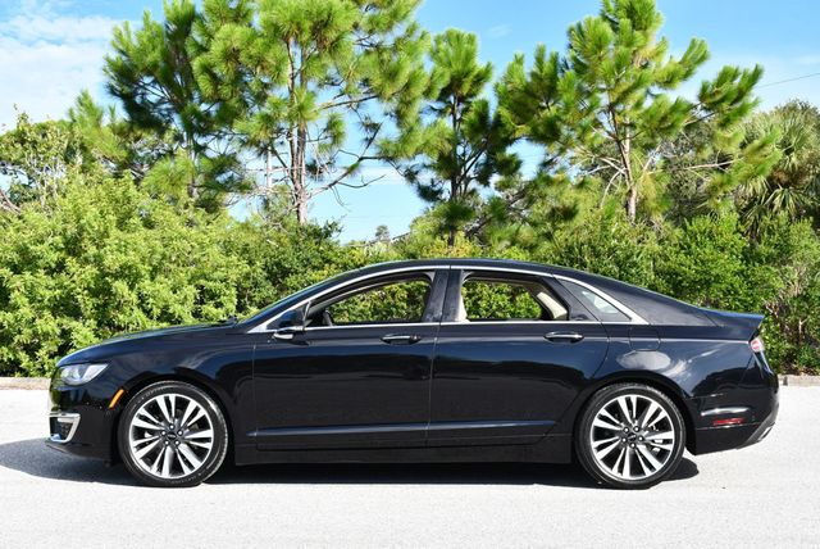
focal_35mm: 52
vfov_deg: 26.0
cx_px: 410
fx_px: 1185
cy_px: 274
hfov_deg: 38.2
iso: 160
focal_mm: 26
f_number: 8
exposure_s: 1/250
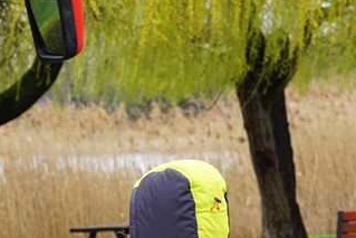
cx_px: 158
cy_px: 357
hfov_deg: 9.5
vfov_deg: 6.3
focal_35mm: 217
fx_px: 2143
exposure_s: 1/100
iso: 100
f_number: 5
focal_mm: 45
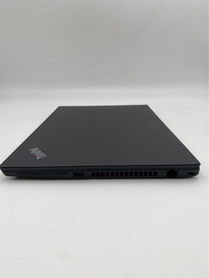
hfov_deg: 53.1
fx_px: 209
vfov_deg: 67.3
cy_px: 139
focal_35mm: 26
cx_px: 104
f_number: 1.8
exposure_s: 1/207
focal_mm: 4.25
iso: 32
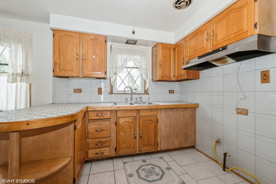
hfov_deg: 100.4
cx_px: 138
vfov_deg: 77.3
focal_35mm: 15
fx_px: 115
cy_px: 92
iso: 250
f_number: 7.1
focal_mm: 10
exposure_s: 1/6
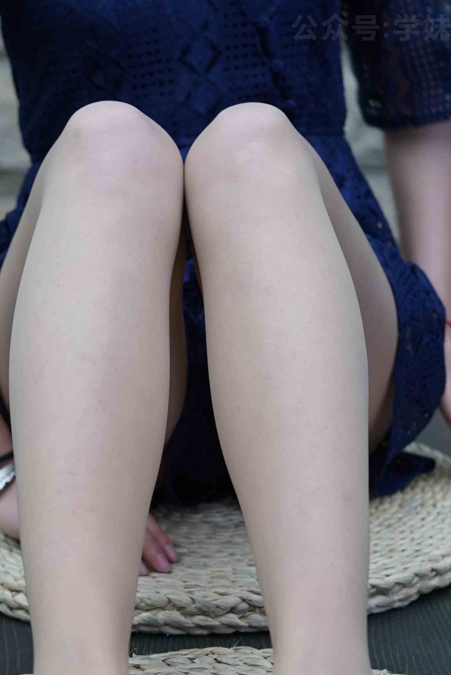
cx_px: 187
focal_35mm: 97
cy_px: 389
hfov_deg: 14.1
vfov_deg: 21.0
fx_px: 1820
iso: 640
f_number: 4
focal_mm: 50
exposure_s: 1/60
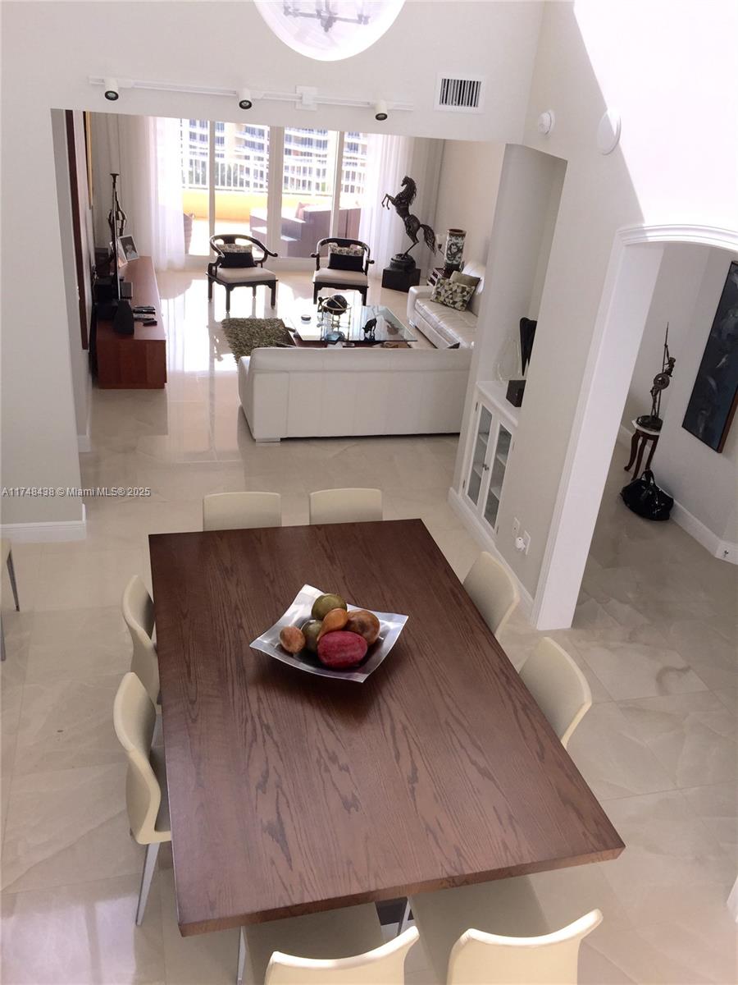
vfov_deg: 61.7
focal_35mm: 29
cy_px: 492
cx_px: 369
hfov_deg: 48.2
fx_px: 824
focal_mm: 4.15
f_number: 2.2
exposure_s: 1/150
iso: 32
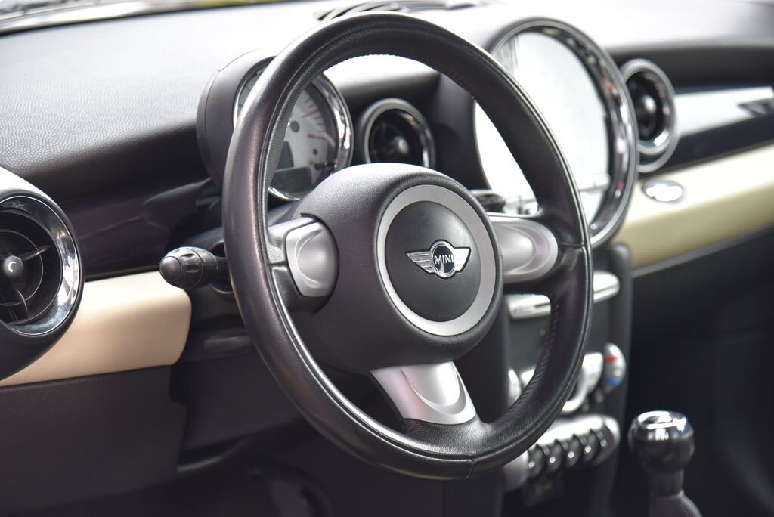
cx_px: 387
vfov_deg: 12.5
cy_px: 258
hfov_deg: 18.6
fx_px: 2366
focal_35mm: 110
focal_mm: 110
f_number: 4
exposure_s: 1/60
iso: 500
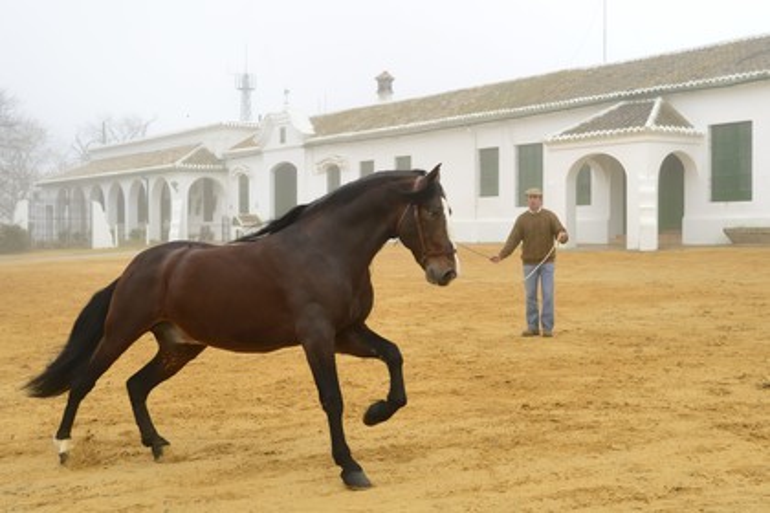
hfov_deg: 43.6
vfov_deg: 29.9
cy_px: 256
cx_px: 385
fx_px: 962
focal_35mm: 45
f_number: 5.6
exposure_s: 1/1000
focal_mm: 45
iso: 800
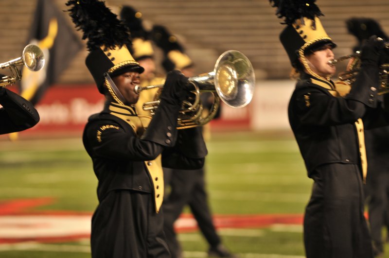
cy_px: 129
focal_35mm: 300
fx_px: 3237
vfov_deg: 4.6
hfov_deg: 6.9
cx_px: 194
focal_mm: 200
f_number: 2.8
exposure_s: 1/60
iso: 280
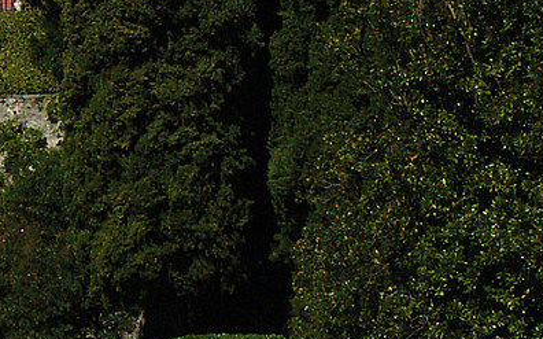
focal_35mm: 427
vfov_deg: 3.1
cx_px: -581
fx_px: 6315
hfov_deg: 4.8
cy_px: -76
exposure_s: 1/750
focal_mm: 46
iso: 500
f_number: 11
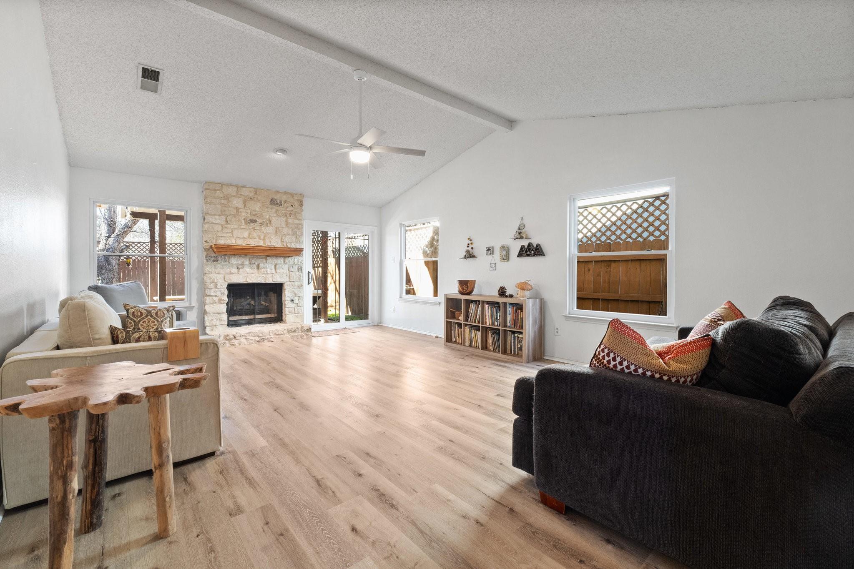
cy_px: 284
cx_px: 427
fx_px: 356
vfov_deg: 77.3
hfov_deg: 100.4
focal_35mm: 15
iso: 640
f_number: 9
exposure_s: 1/2
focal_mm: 10.5
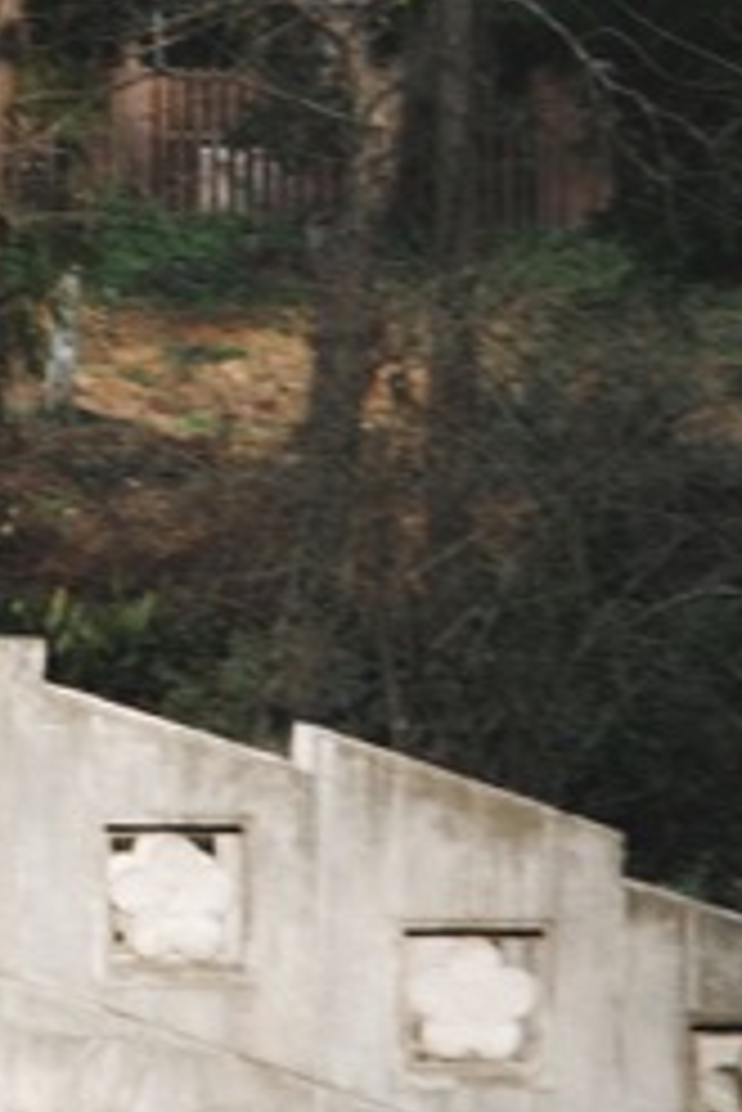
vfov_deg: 3.5
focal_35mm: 582
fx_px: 17967
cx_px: -863
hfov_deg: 2.4
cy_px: -239
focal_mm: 80
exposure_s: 1/160
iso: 160
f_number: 5.6
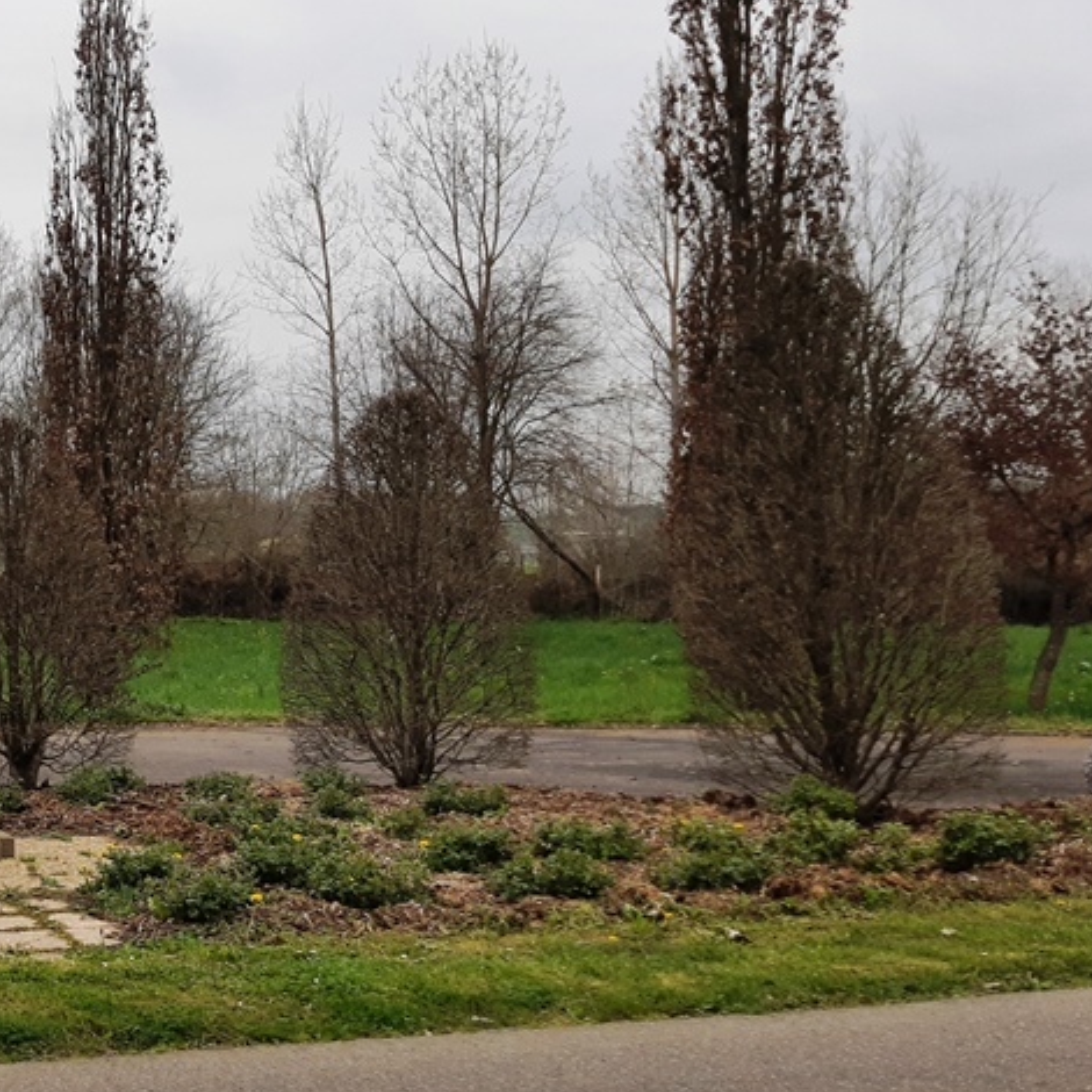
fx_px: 1785
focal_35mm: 50
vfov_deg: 33.8
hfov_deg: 31.2
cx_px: -33
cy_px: 405
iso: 40
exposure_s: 1/746
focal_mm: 3.93
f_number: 1.7
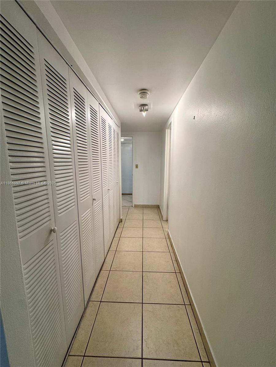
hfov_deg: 85.7
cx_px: 138
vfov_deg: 102.1
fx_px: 149
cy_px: 184
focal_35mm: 14
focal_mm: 2.22
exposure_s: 1/120
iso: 200
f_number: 2.2
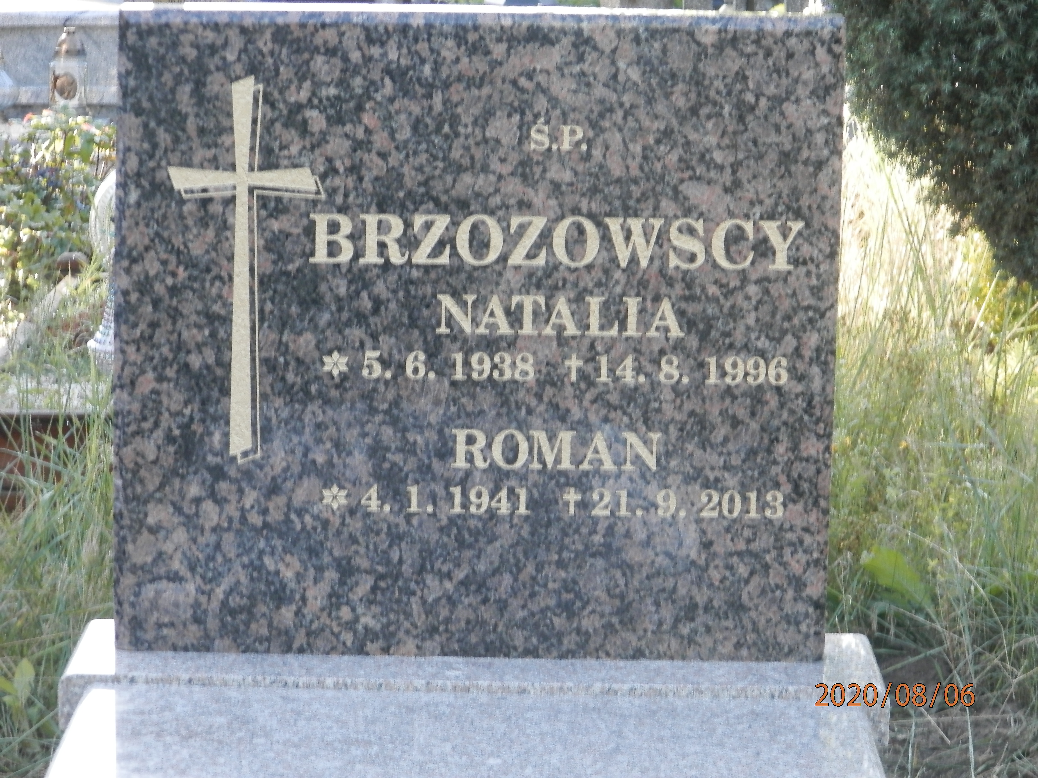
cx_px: 519
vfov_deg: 11.2
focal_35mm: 132
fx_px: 3958
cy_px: 389
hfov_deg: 14.9
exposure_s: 1/50
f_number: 4.7
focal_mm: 23.6
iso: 200
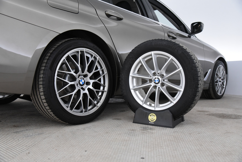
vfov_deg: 38.9
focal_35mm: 34
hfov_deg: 55.8
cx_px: 121
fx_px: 229
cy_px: 81
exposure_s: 1/80
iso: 4000
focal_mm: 34
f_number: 5
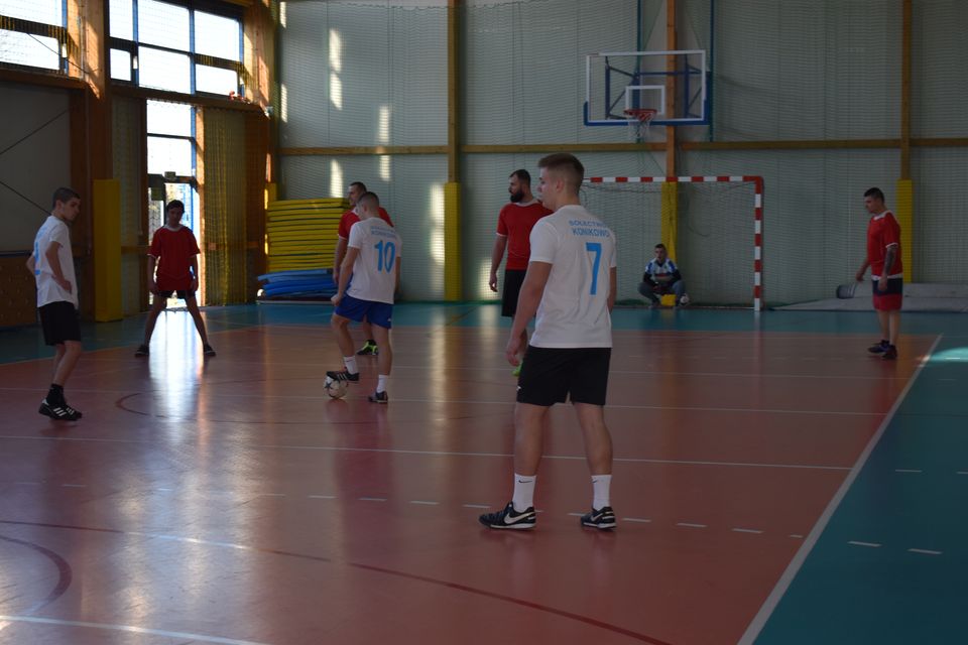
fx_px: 1694
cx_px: 484
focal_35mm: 63
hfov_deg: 31.9
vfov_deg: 21.6
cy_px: 322
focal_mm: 42
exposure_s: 1/200
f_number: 5
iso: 360
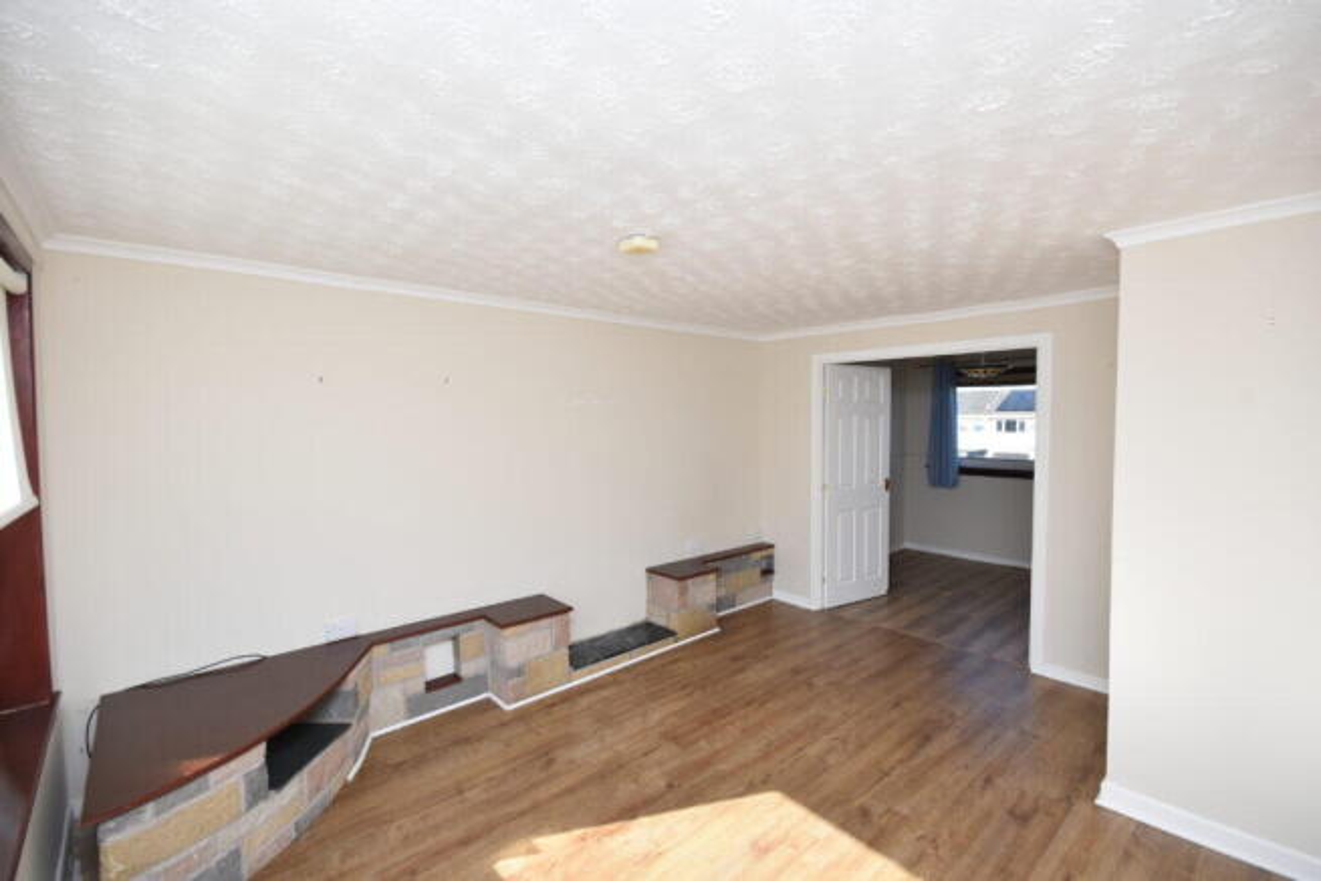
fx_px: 551
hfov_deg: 100.4
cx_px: 660
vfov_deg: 77.4
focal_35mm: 15
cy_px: 440
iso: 400
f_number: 7.1
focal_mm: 10
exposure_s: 1/200
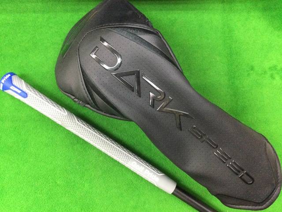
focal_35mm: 31
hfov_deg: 58.4
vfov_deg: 45.4
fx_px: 253
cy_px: 106
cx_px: 141
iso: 250
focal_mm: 3.3
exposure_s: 1/30
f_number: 2.4
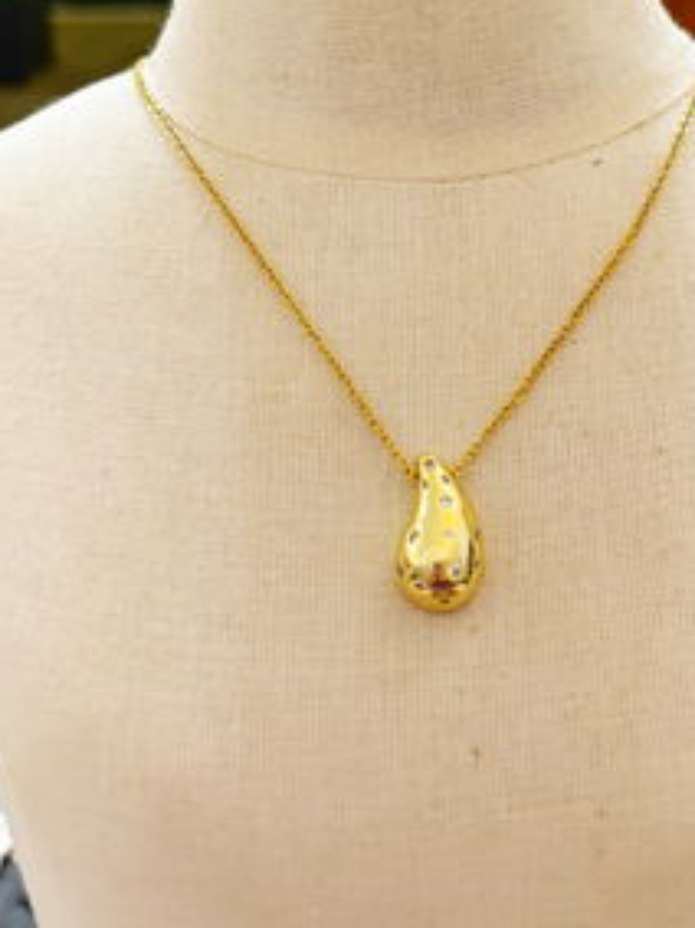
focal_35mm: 49
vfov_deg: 36.2
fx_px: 1313
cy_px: 71
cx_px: 433
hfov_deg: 29.5
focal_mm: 5.96
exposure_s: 1/100
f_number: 1.6
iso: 80
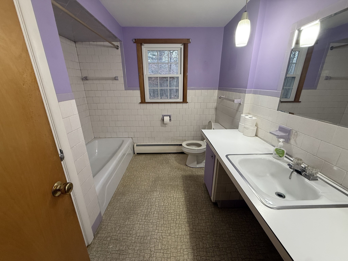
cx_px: 174
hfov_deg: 102.1
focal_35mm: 14
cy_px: 130
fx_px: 141
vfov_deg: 85.7
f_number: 2.2
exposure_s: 1/120
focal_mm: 2.22
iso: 250
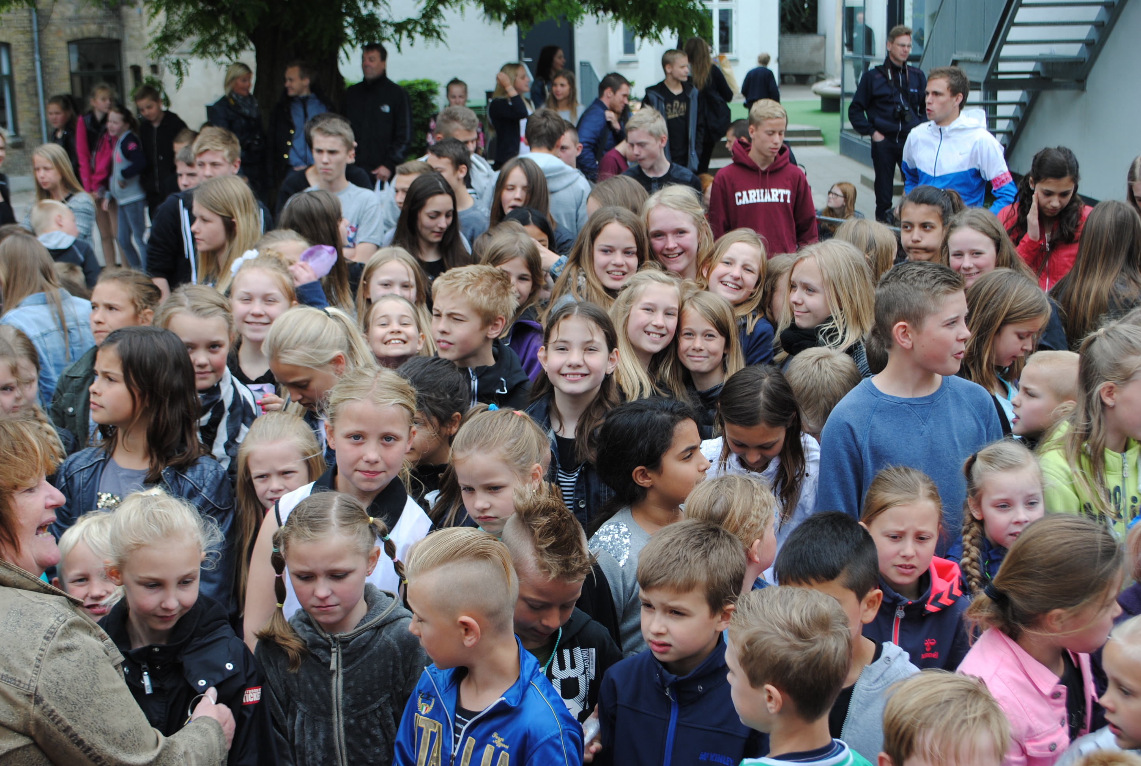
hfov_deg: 38.8
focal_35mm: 51
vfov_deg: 26.6
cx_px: 570
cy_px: 383
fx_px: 1620
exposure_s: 1/125
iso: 125
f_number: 5.6
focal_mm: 34
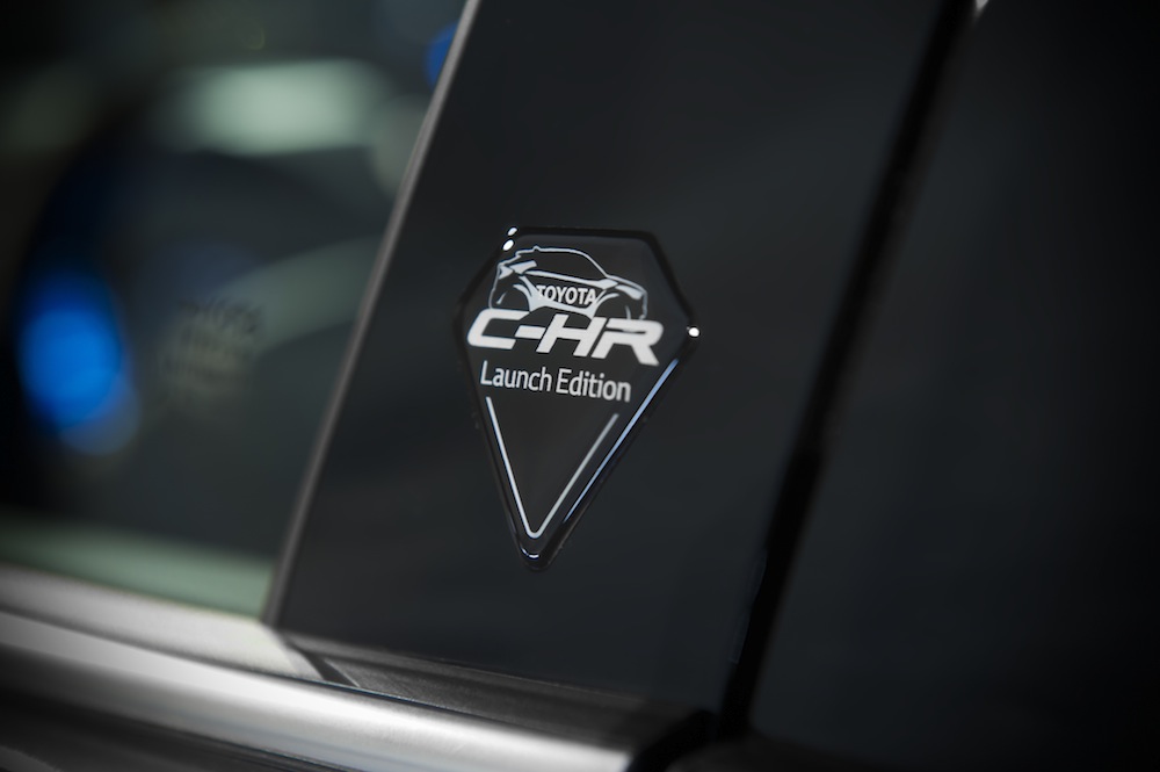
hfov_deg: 28.9
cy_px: 386
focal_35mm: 70
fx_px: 2254
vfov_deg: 19.4
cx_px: 580
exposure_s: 1/3
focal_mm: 70
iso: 800
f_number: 5.6
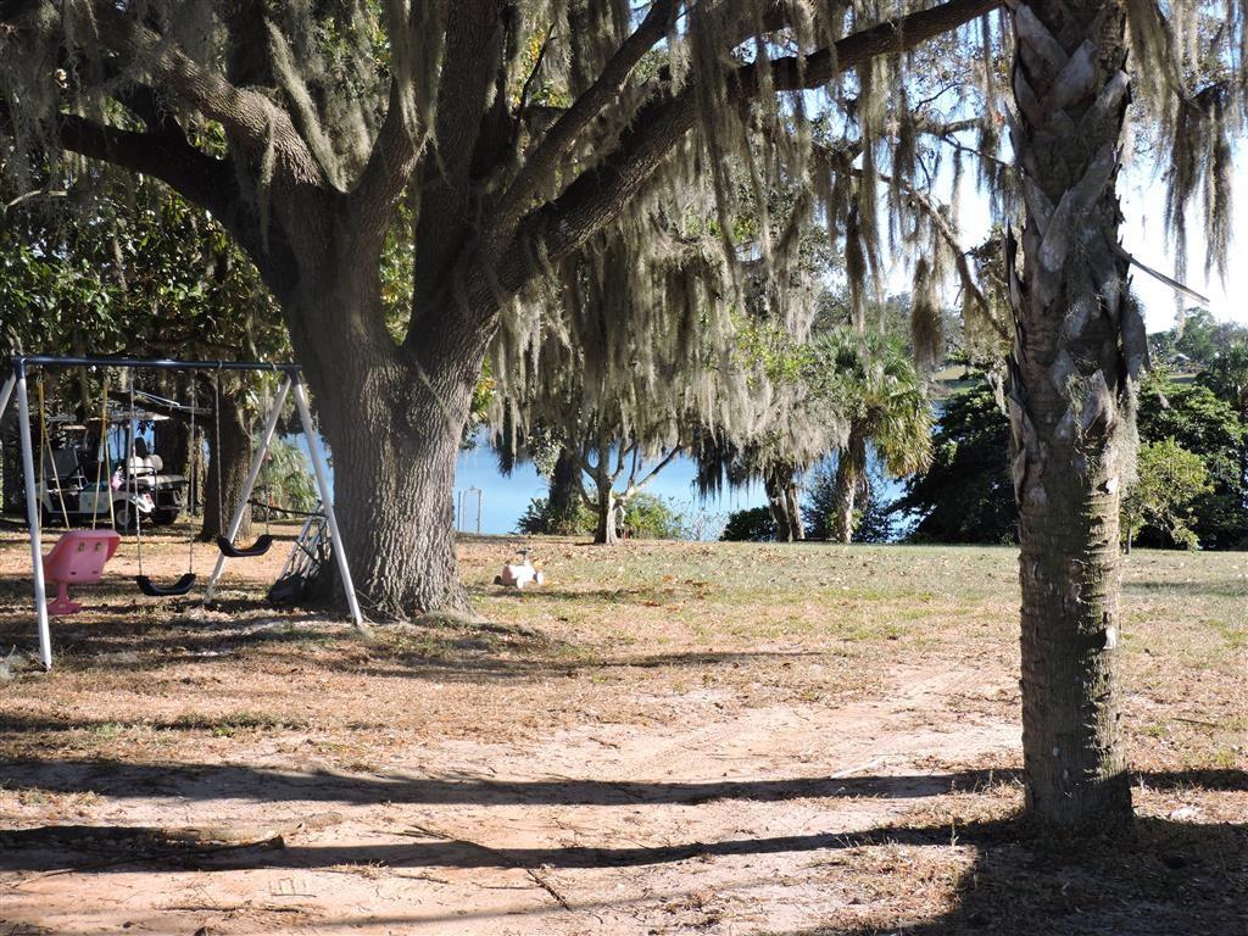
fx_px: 1983
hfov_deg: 34.9
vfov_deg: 26.6
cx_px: 624
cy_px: 468
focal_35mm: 55
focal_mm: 9.8
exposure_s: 1/320
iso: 100
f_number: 3.7
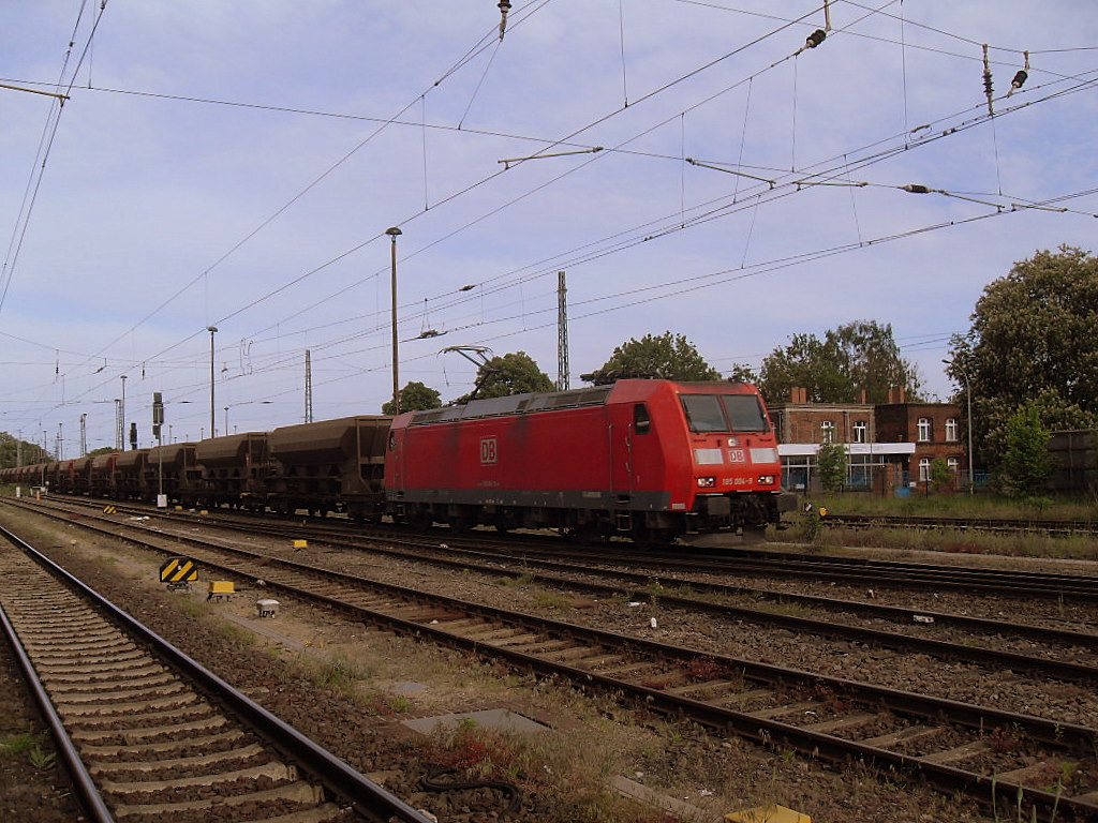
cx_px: 549
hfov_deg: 54.0
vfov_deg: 41.8
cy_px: 412
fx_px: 1078
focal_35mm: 34
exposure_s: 1/250
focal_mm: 6.3
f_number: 7
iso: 80
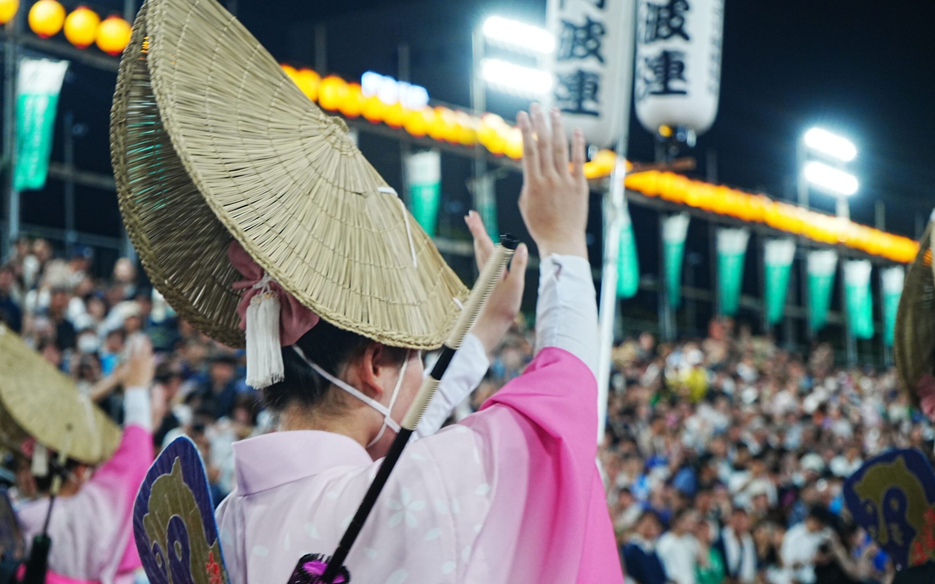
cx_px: 464
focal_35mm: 72
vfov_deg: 18.1
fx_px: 1834
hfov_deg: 28.6
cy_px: 308
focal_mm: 70
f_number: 5.6
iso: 1600
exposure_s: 1/160
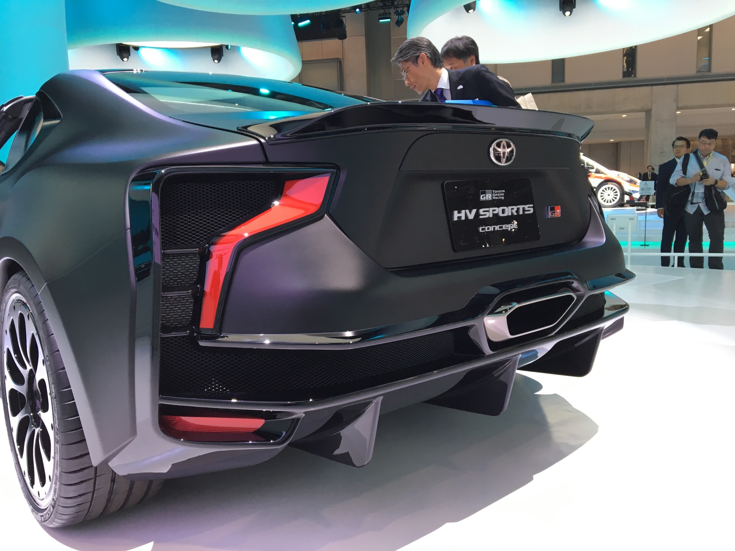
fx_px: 616
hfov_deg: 61.7
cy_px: 276
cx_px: 368
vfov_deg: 48.2
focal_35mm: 29
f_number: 2.2
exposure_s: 1/33
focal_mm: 4.15
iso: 32
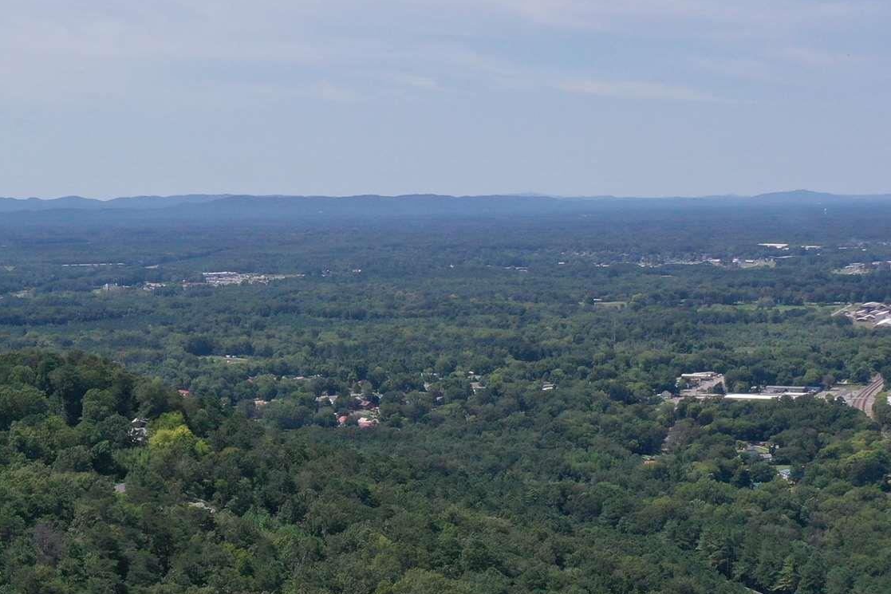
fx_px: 1906
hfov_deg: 26.3
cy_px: 507
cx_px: 355
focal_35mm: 77
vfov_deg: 17.5
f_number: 6.3
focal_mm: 10.26
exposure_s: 1/640
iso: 100
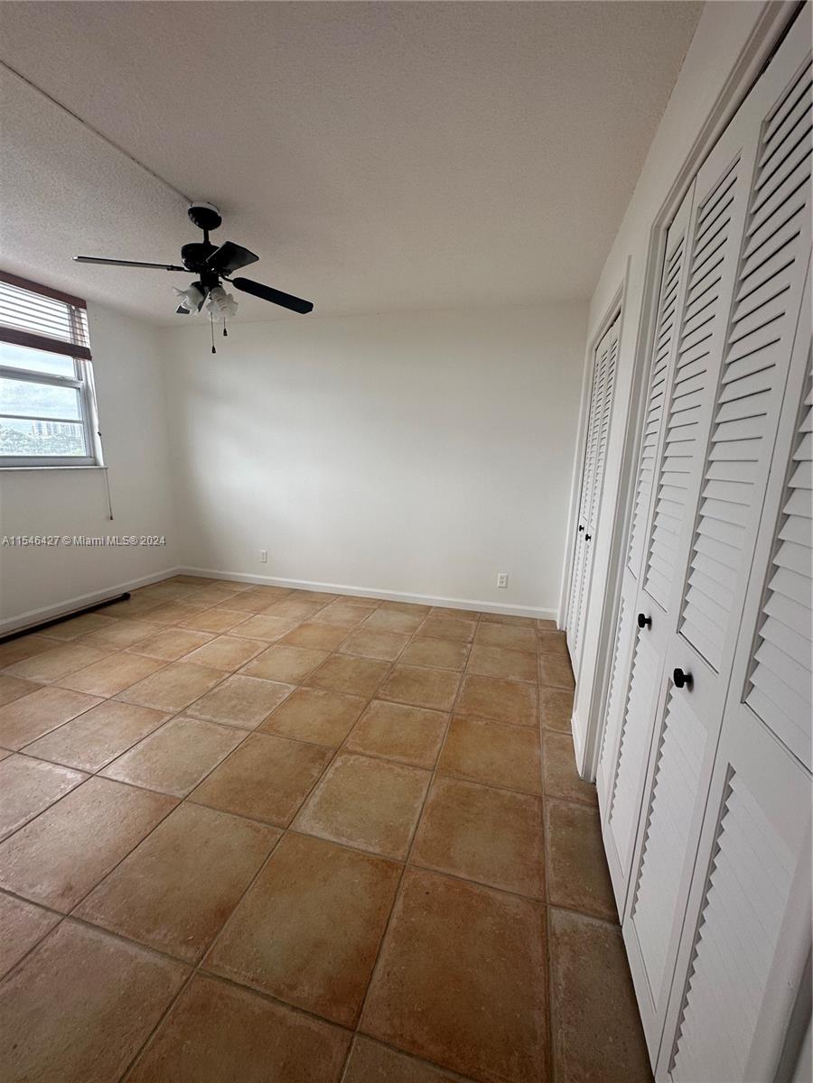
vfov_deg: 102.1
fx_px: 438
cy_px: 542
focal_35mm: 14
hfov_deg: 85.7
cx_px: 406
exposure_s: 1/99
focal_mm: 2.22
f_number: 2.2
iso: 50
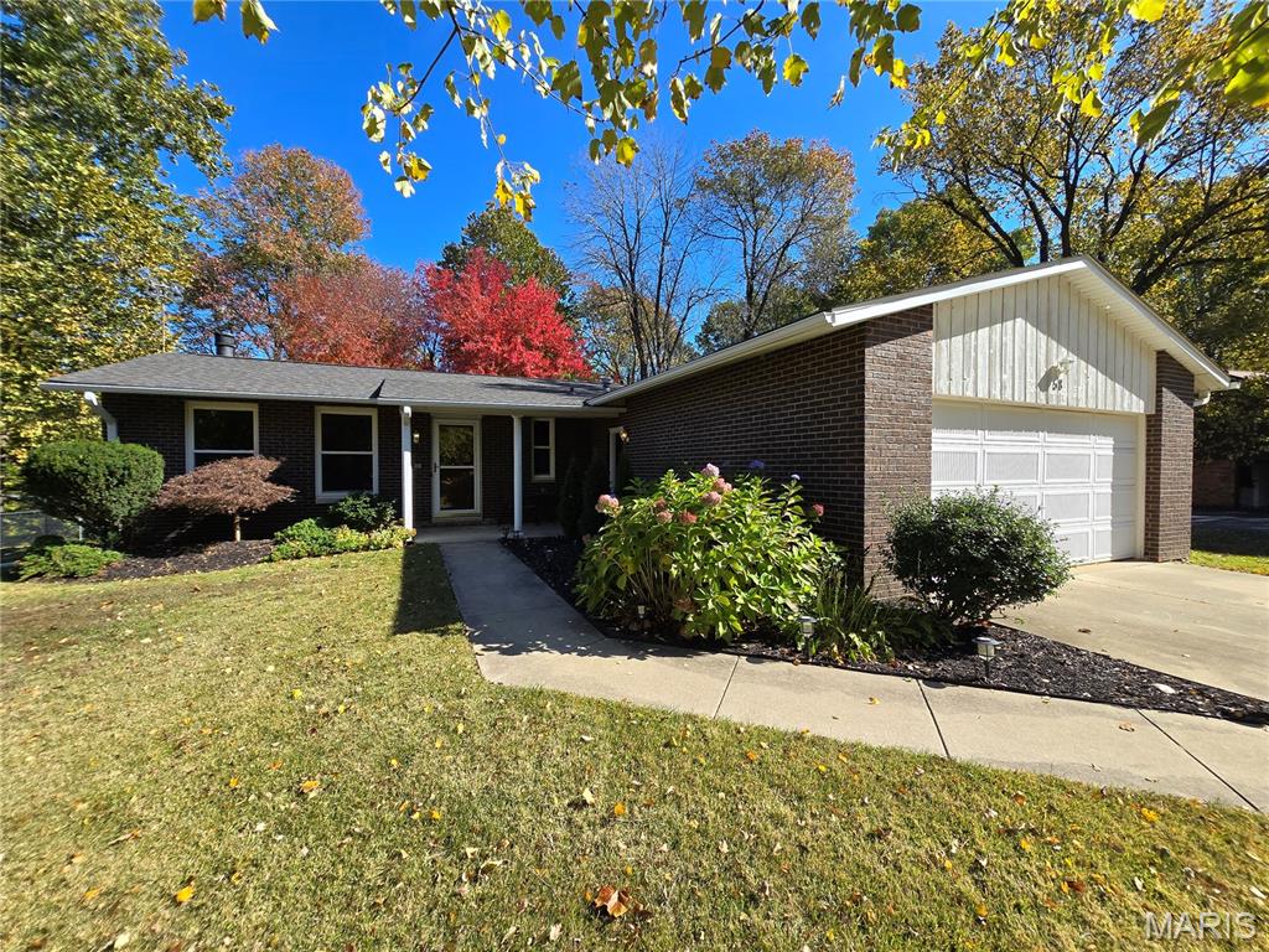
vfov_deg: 89.9
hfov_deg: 106.2
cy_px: 476
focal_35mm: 13
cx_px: 634
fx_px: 477
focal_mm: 2.2
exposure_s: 1/1173
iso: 50
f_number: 2.2
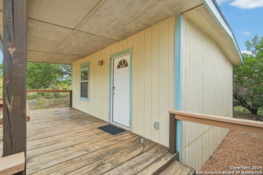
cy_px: 88
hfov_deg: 100.4
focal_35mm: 15
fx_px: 110
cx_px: 132
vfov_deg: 77.4
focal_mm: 15
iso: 640
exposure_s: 1/200
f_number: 9
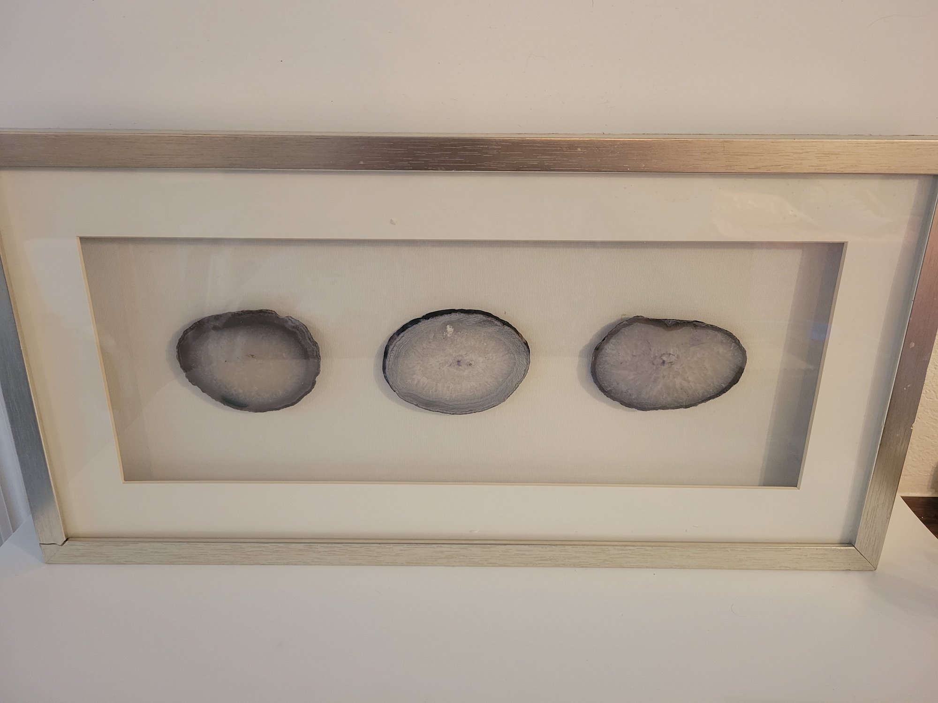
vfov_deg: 53.1
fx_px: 705
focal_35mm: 26
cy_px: 352
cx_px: 469
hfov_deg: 67.3
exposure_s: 1/40
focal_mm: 5.4
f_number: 1.8
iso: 320
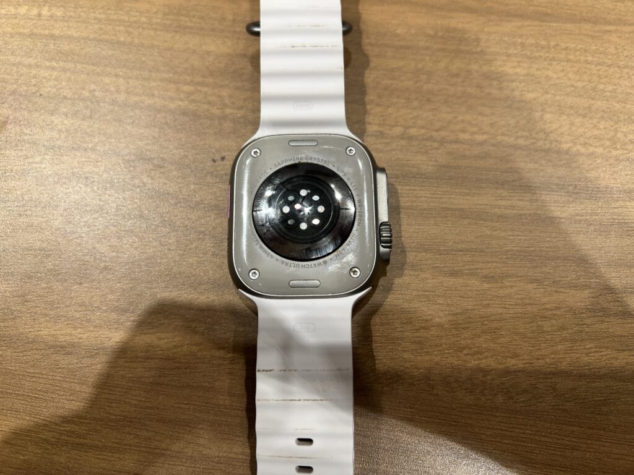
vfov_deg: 53.1
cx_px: 317
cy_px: 238
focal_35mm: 26
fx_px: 476
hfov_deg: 67.3
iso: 32
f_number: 1.5
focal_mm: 5.7
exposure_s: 1/113
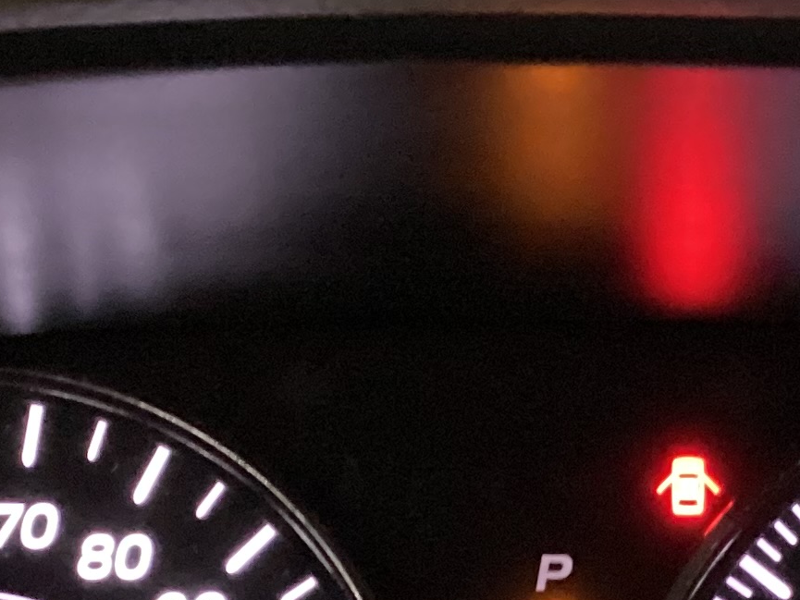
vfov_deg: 12.3
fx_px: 2704
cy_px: 783
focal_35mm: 117
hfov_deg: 16.8
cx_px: 541
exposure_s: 1/20
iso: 800
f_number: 2.4
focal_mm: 3.3
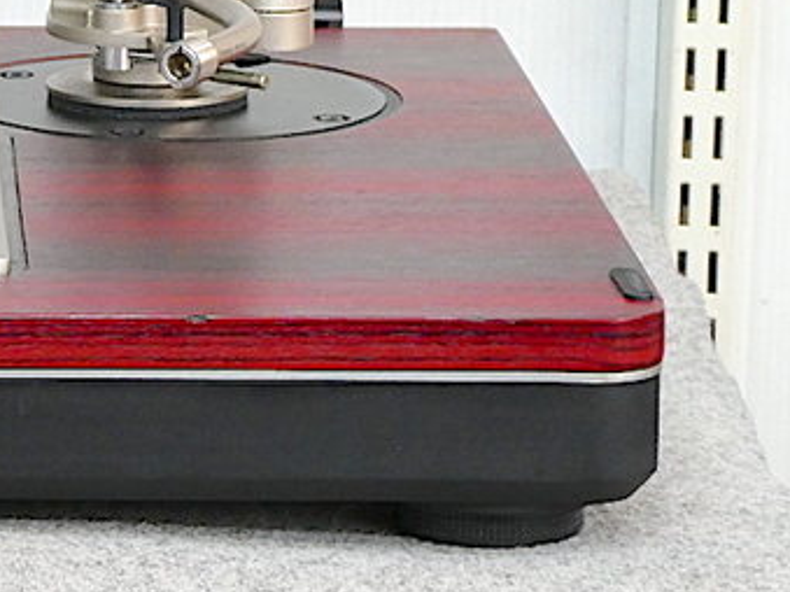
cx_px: -324
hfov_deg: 6.5
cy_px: 100
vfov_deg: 4.9
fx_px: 6844
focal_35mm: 300
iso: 200
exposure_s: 1/25
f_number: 5.1
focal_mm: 19
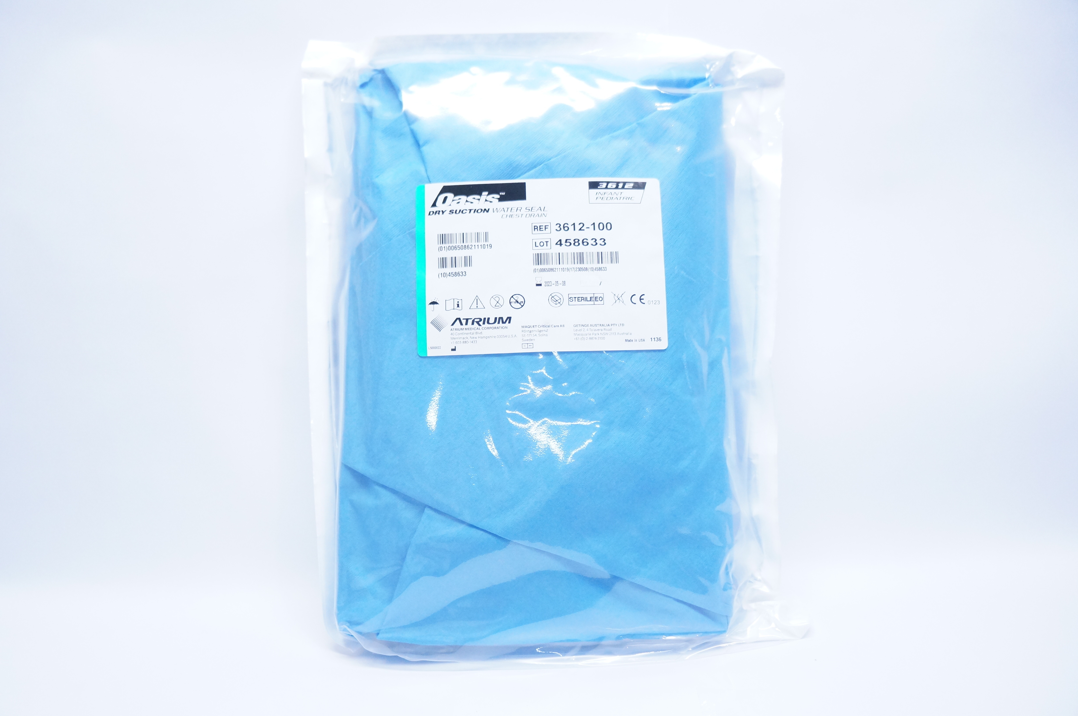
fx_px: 808
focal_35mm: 27
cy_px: 358
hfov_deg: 67.4
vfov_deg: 47.8
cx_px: 539
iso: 1600
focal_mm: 18
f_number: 3.5
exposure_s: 1/200
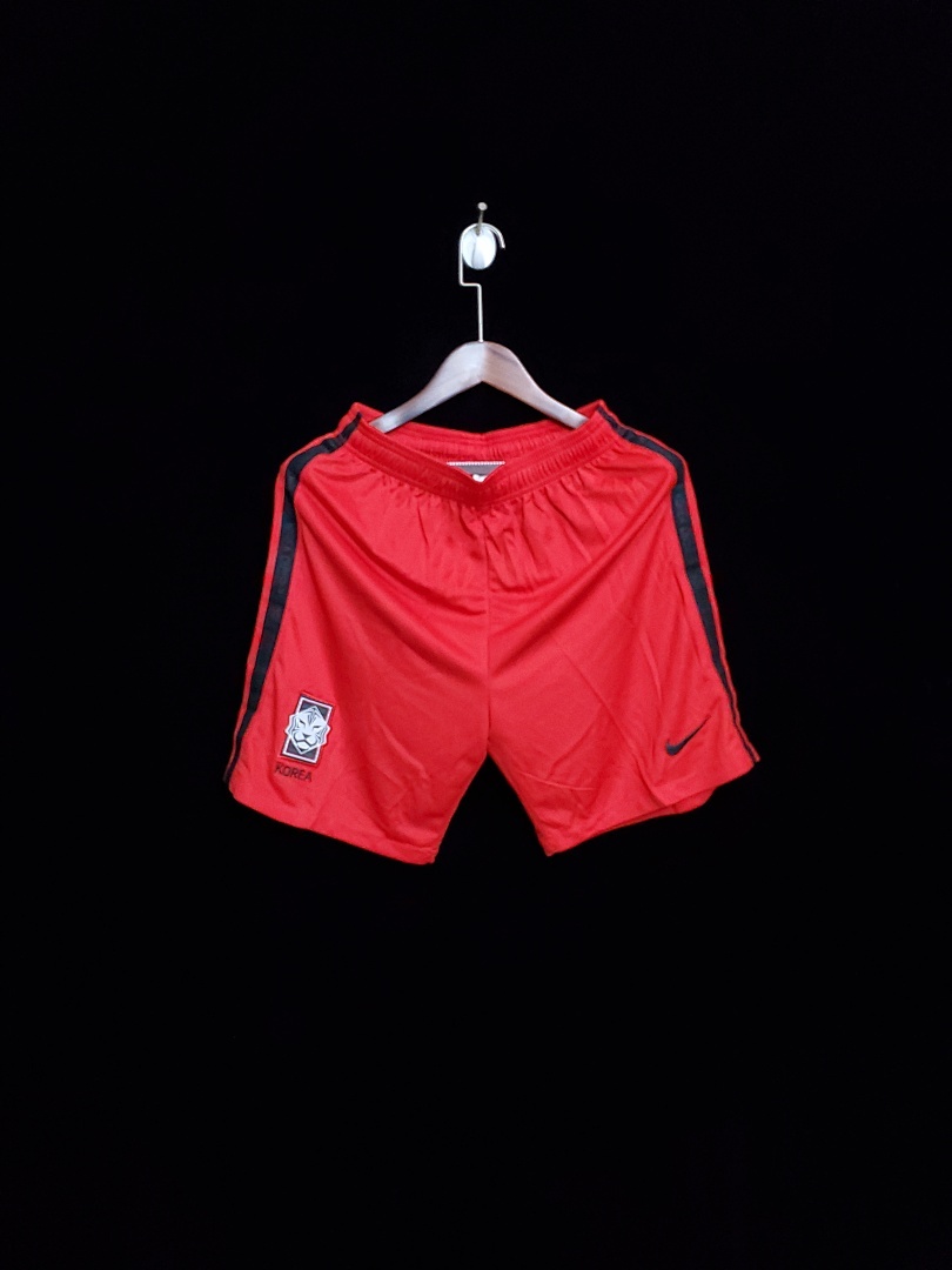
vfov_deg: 67.3
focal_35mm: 26
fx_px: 953
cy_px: 635
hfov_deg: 53.1
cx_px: 476
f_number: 1.5
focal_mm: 4.3
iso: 500
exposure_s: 1/60
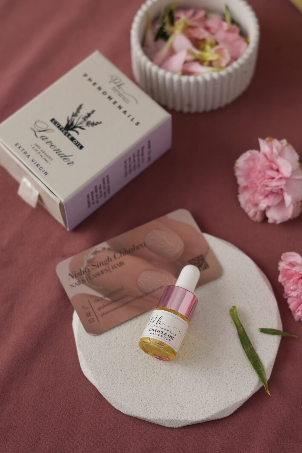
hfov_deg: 18.2
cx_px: 151
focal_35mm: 75
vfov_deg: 27.0
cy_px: 226
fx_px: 944
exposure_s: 1/30
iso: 100
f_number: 2.8
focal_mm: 50
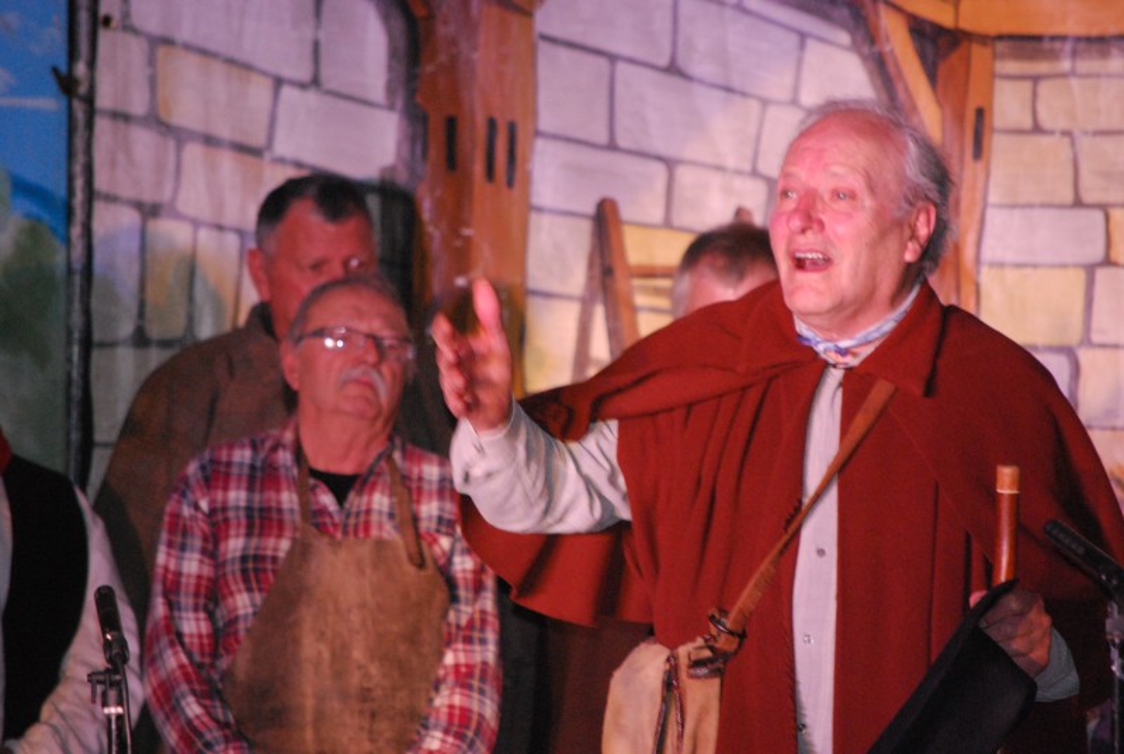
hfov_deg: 6.9
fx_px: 9386
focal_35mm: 300
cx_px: 562
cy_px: 377
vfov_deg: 4.6
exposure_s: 1/60
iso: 1600
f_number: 5.6
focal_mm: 200
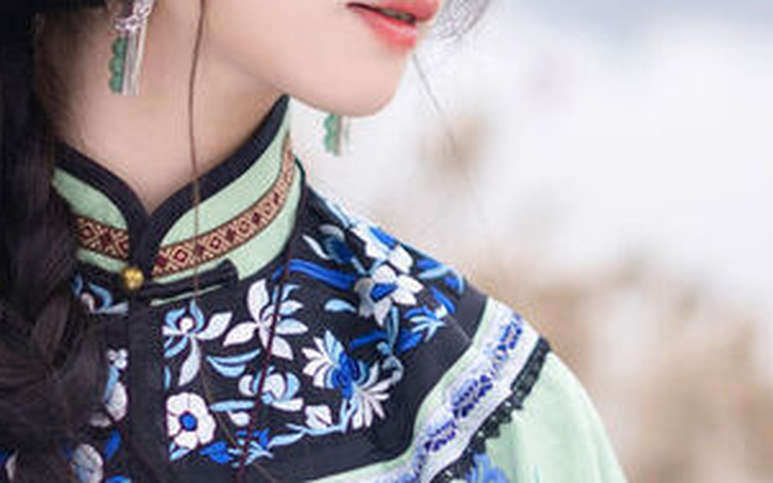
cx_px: 511
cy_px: -218
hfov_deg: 11.8
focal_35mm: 178
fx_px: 3749
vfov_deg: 7.3
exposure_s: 1/500
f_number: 1.8
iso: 125
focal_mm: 50
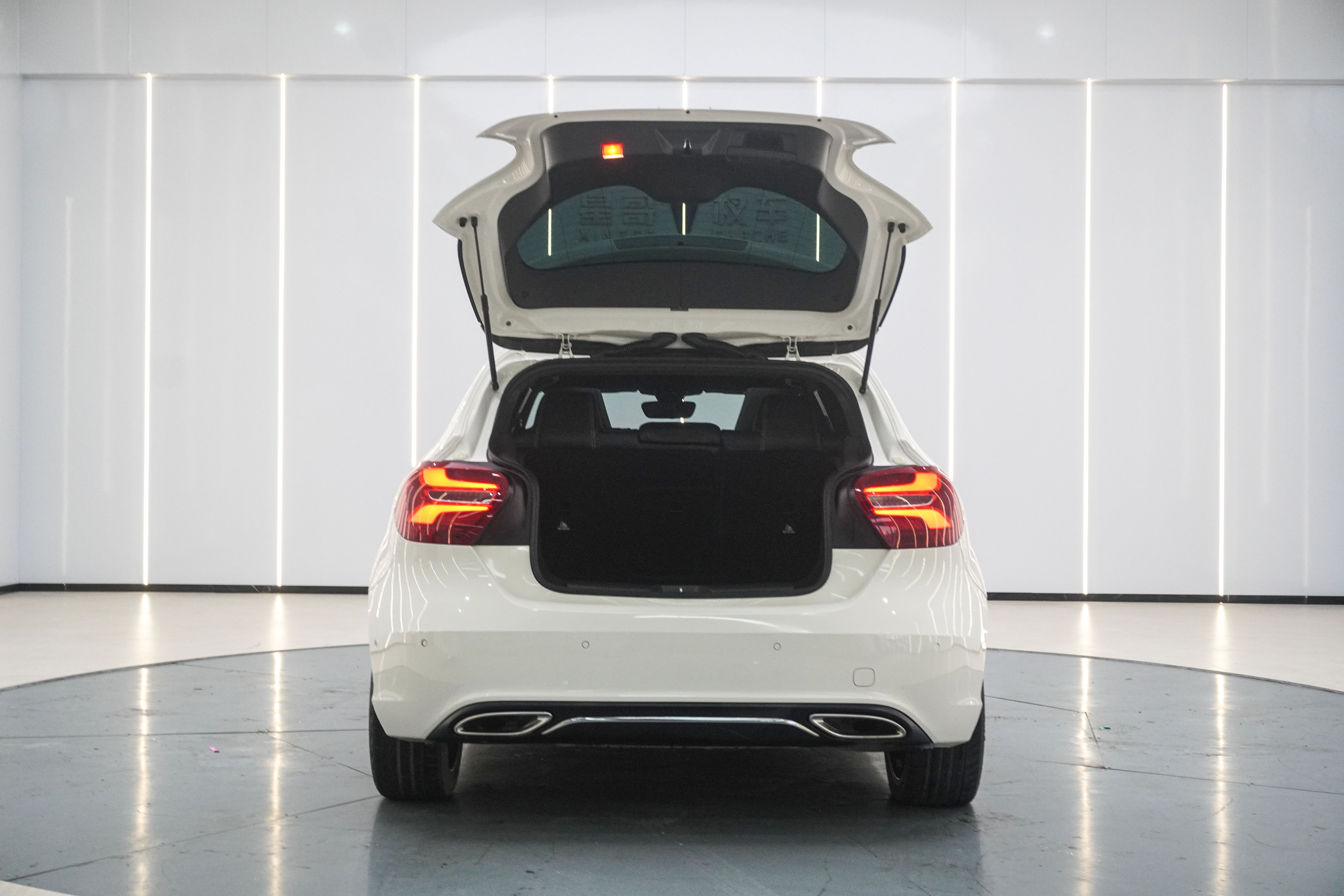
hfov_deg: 45.0
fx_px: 1624
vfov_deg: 30.8
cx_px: 672
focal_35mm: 44
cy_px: 448
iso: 1250
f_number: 6.3
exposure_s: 1/80
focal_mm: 29
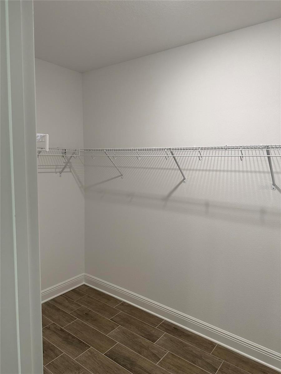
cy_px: 187
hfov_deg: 56.8
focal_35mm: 24
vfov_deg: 71.6
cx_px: 140
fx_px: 260
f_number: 1.78
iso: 200
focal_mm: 6.86
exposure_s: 1/120
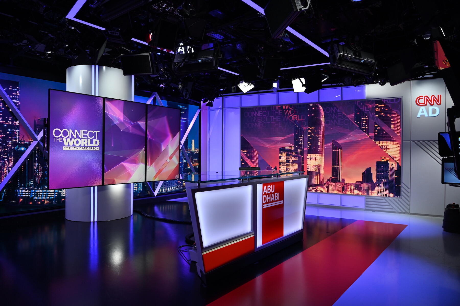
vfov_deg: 53.1
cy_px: 153
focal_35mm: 24
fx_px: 306
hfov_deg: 73.8
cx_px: 230
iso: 800
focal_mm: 24
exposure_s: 1/125
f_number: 4
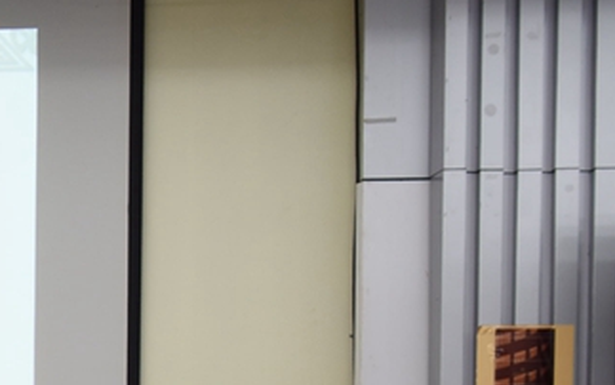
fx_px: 1626
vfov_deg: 13.1
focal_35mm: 97
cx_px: -89
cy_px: 470
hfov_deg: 20.3
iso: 800
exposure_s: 1/60
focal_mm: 32
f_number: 4
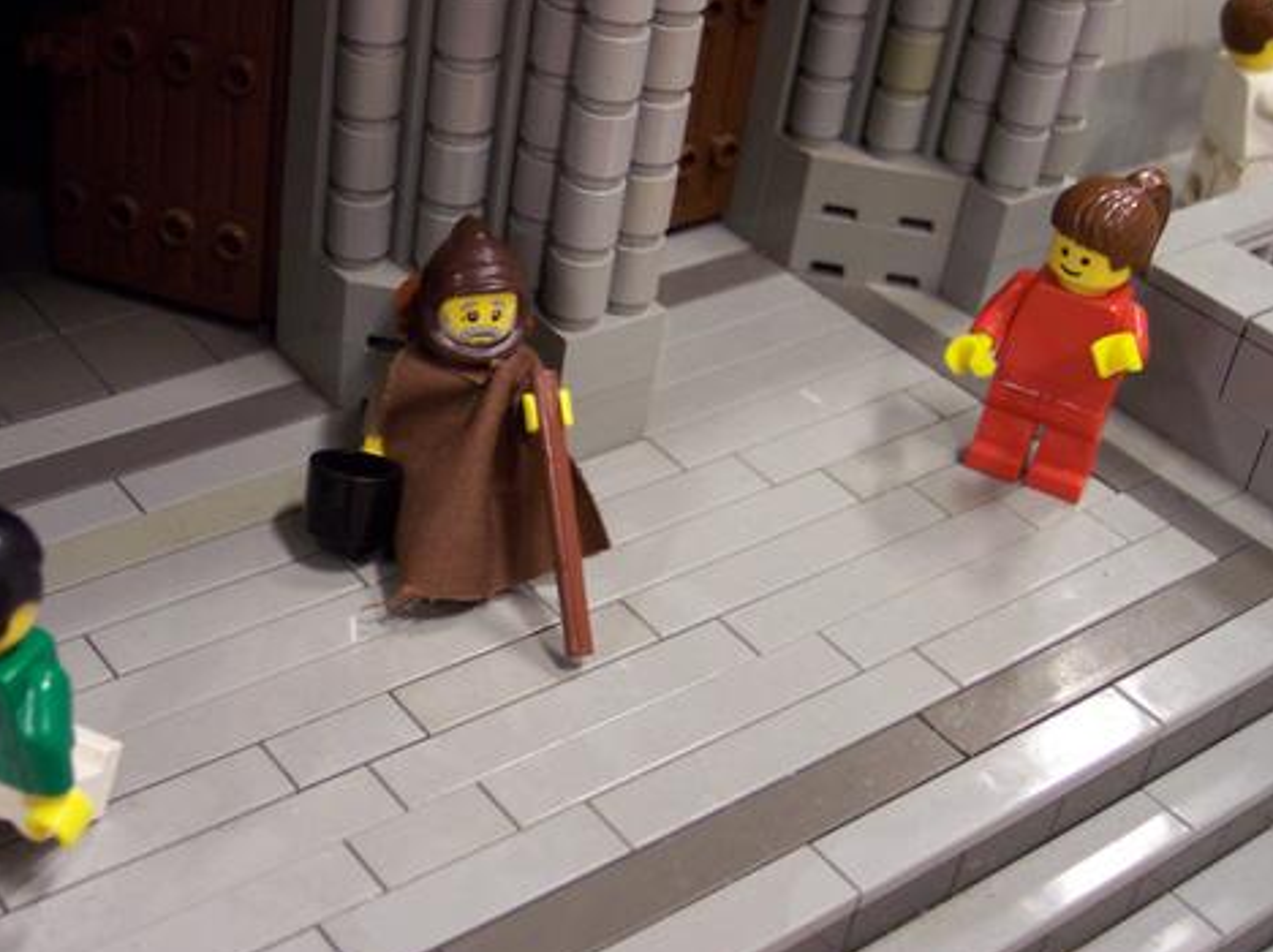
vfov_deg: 28.0
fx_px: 1910
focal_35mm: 52
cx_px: 452
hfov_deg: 36.6
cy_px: 423
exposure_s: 1/10
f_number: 2.8
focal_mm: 8
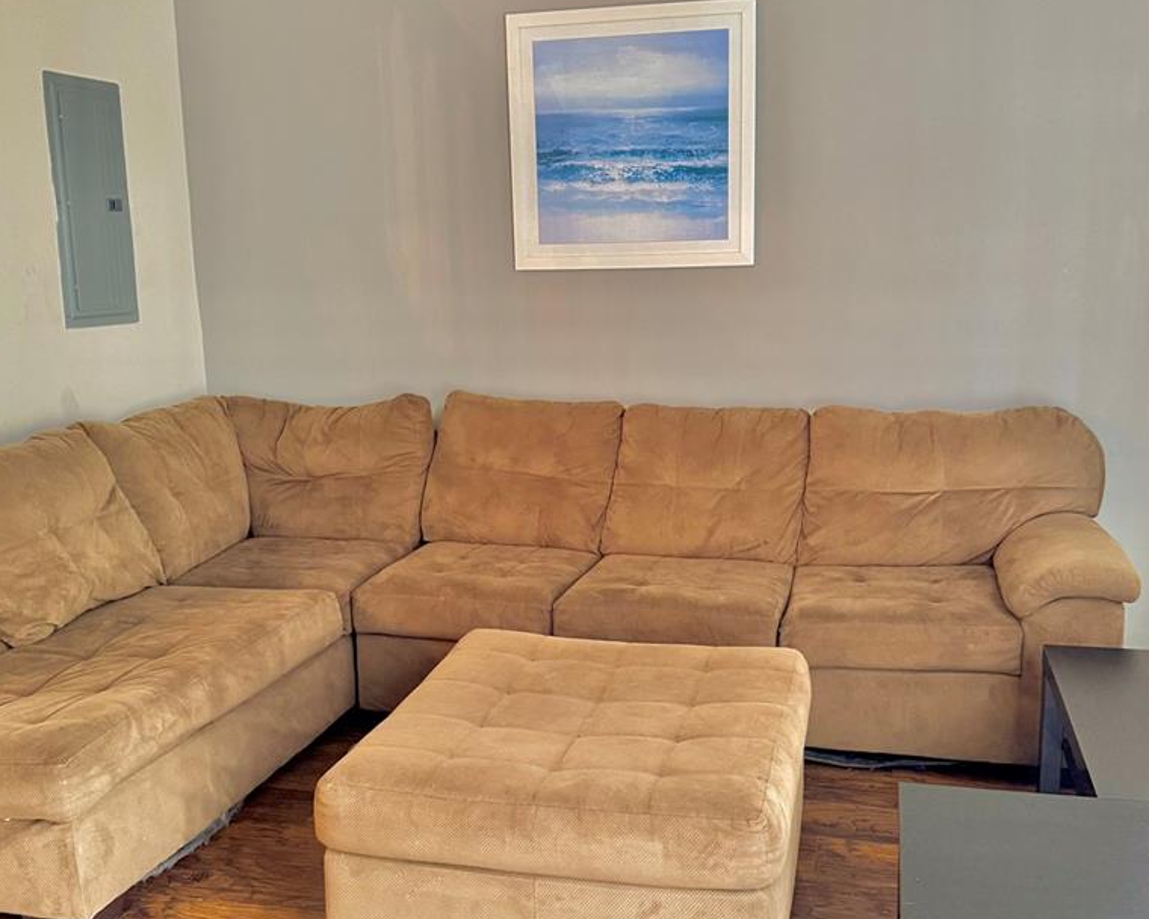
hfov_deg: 49.1
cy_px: 478
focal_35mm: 37
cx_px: 593
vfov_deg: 40.1
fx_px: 1258
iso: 320
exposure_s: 1/60
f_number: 1.78
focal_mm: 6.76
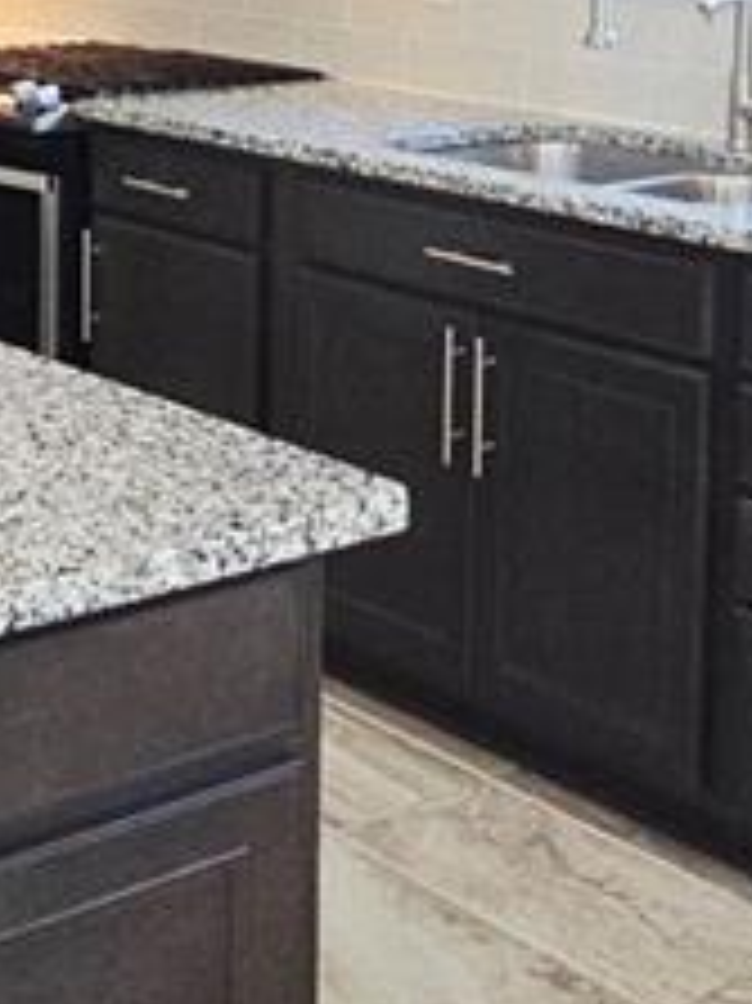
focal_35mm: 70
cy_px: 14
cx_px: 144
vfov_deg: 26.4
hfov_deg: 20.7
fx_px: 2030
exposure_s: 1/60
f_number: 2.2
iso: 80
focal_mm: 2.2
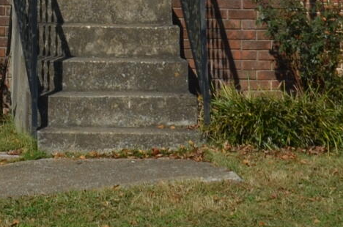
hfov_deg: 8.8
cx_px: -122
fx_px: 2196
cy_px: -382
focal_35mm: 231
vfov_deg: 5.6
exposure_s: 1/320
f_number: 9
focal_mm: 24
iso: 100
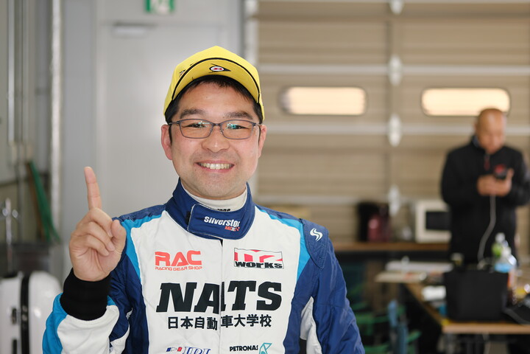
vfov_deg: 18.2
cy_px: 177
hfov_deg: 27.0
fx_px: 1104
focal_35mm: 75
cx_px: 265
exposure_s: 1/150
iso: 500
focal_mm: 50
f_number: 2
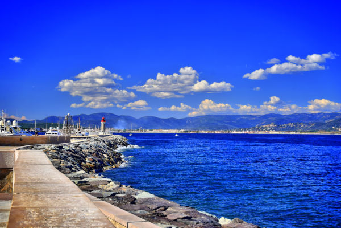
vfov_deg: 21.6
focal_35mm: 63
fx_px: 597
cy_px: 114
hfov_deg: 31.9
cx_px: 170
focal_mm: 42
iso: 200
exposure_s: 1/320
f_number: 9
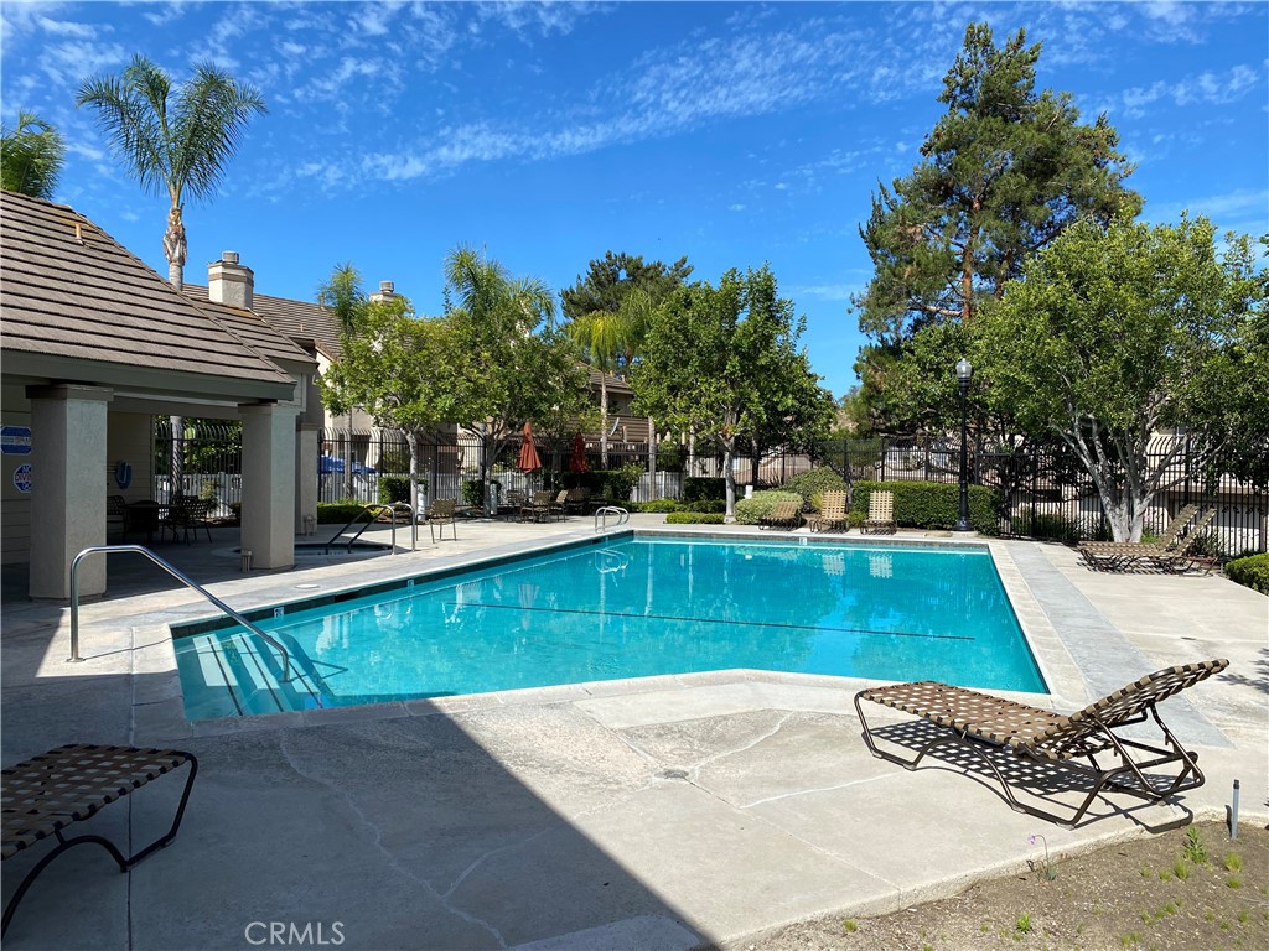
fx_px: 953
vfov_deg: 53.1
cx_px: 634
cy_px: 476
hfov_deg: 67.3
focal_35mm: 26
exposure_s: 1/3205
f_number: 1.8
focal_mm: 4.25
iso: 32
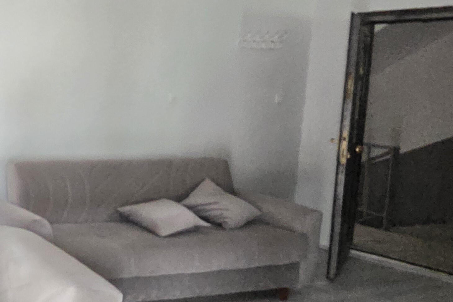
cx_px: -104
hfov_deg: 37.5
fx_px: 465
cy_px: 115
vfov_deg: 35.7
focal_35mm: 37
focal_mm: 2.2
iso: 3200
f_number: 2.2
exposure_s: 1/25
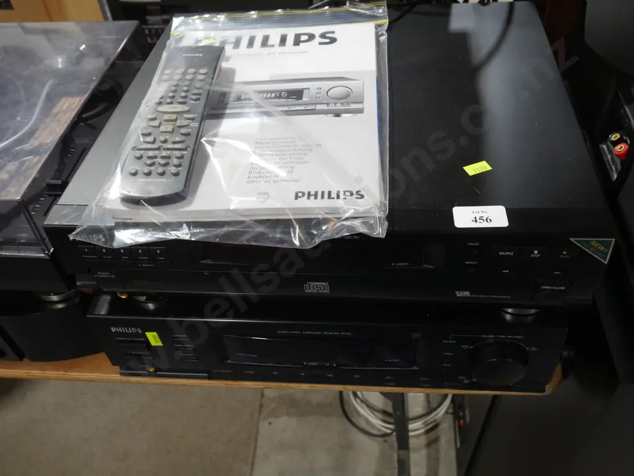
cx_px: 317
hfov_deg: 56.8
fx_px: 586
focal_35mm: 32
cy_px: 238
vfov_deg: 44.2
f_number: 5.6
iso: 1000
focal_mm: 16
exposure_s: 1/60
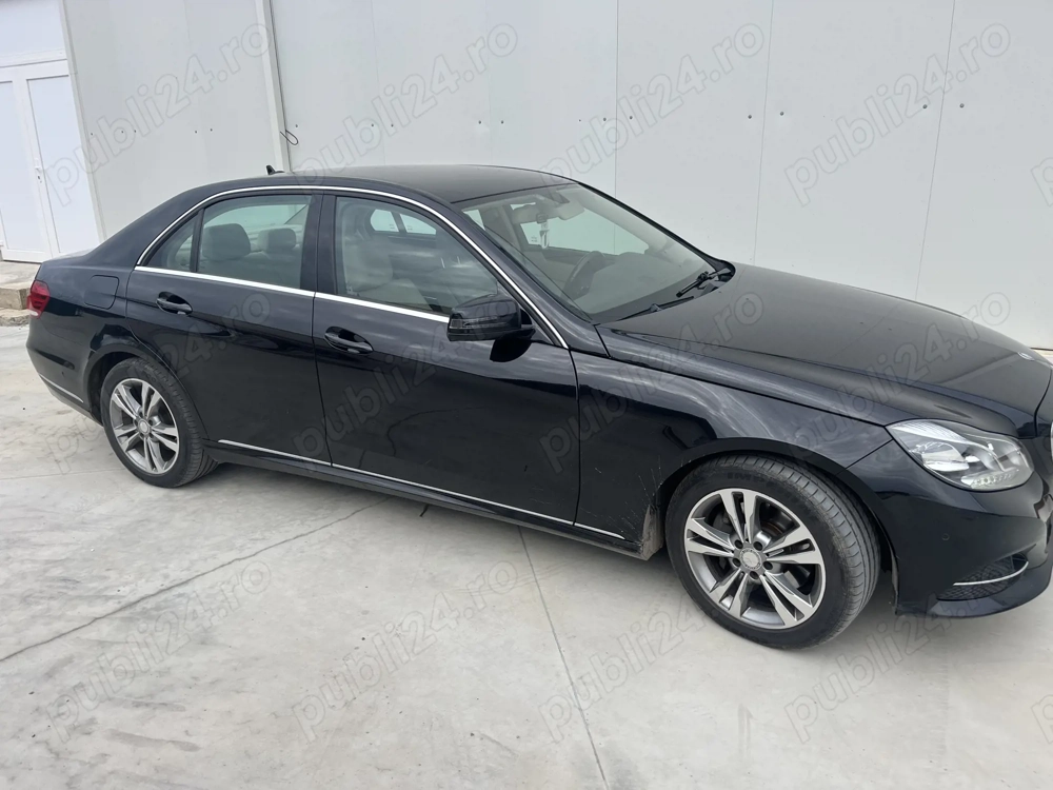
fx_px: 791
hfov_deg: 67.3
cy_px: 395
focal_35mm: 26
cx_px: 526
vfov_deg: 53.1
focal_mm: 5.1
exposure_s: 1/1536
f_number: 1.6
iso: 50
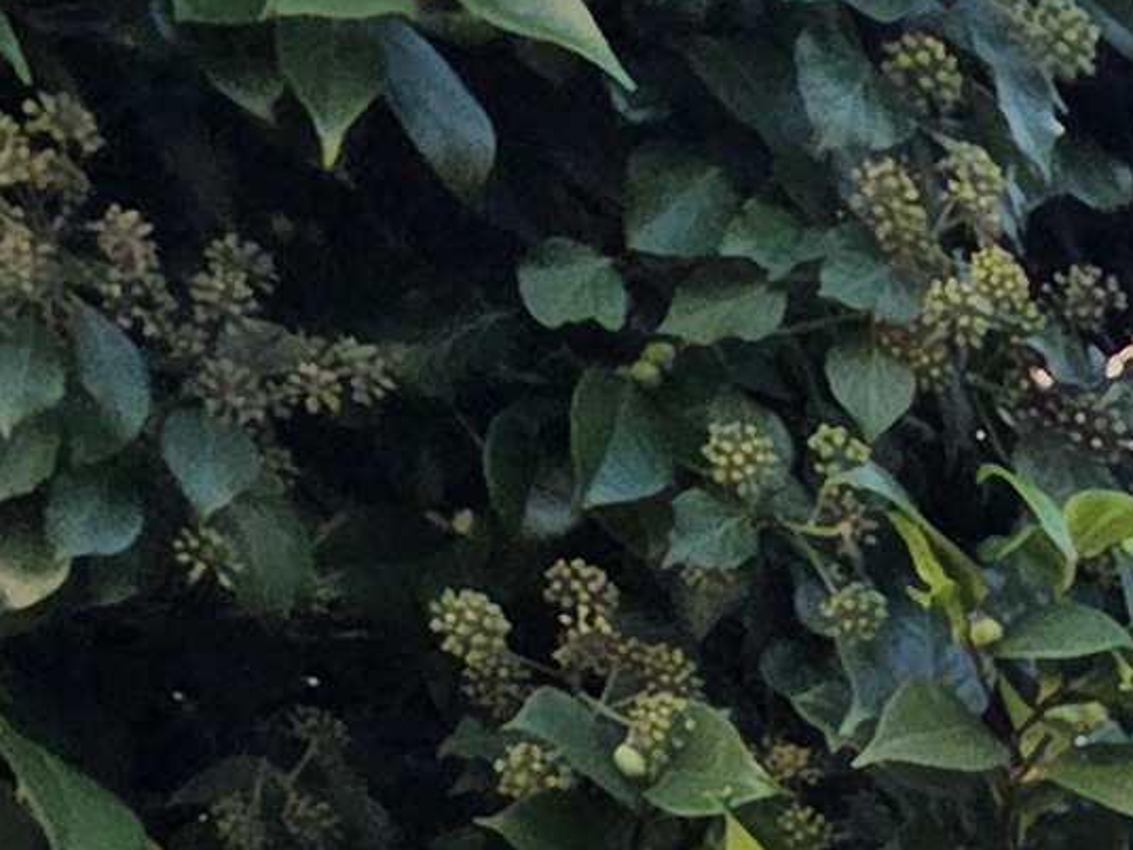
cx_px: 2837
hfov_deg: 13.6
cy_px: 2539
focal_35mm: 97
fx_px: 3175
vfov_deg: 10.6
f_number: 2.2
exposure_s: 1/391
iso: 50
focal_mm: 2.2
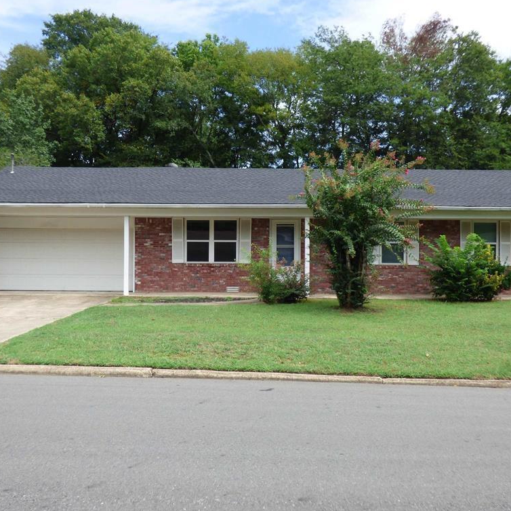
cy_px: 253
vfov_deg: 46.0
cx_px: 263
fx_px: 601
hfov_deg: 46.0
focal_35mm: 36
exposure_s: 1/640
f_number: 3.3
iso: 100
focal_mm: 5.29
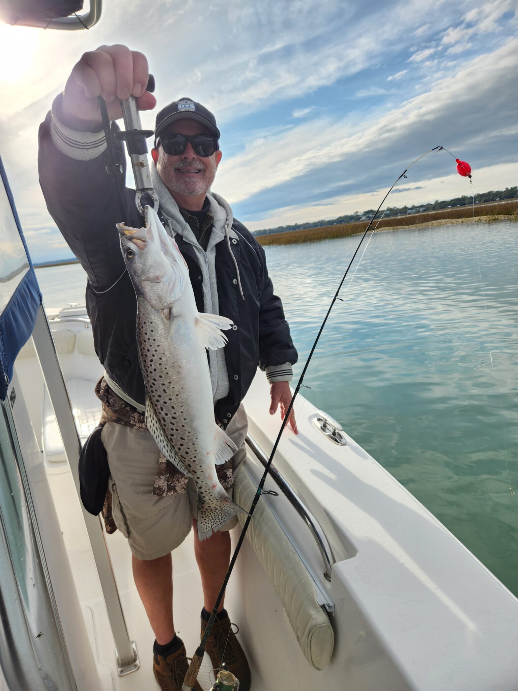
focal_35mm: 23
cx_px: 259
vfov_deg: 73.9
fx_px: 459
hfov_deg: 58.9
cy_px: 346
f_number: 1.8
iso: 20
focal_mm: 5.4
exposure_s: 1/805
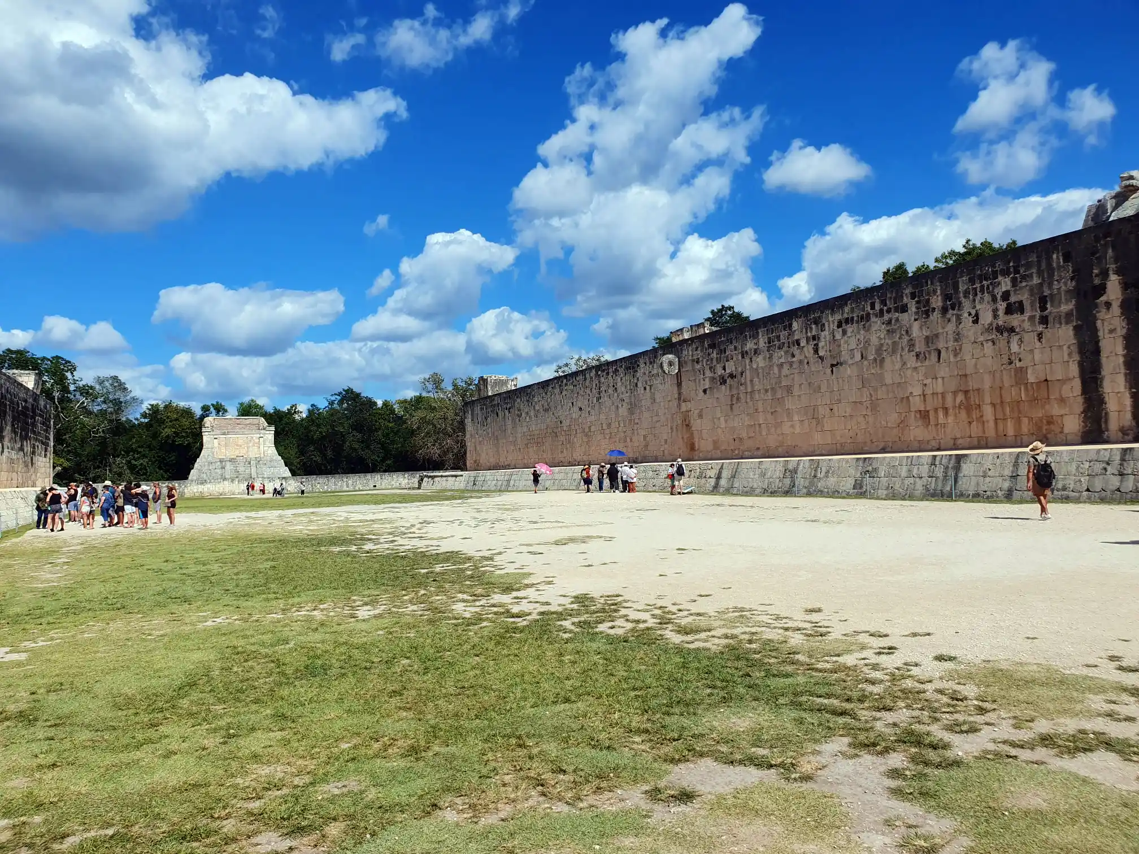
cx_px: 570
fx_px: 856
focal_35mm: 26
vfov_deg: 53.1
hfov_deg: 67.3
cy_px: 427
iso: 50
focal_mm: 4.32
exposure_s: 1/2968
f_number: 2.4
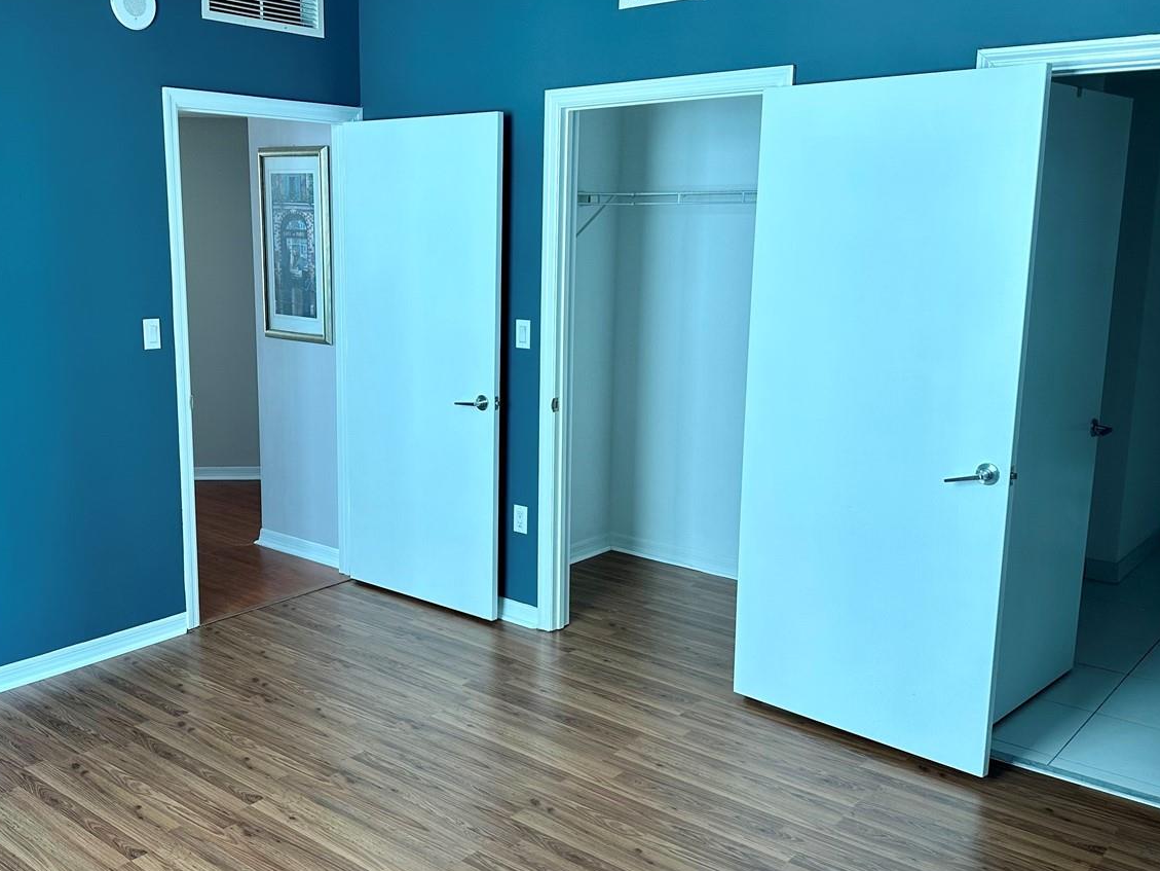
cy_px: 439
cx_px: 462
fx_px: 1139
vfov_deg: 41.8
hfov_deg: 53.6
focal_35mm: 34
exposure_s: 1/121
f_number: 1.78
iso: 125
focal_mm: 6.86
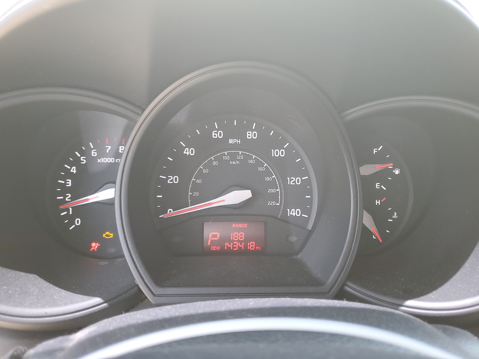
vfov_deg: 53.1
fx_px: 360
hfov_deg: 67.3
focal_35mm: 26
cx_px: 240
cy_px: 180
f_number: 1.5
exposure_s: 1/60.2
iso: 55
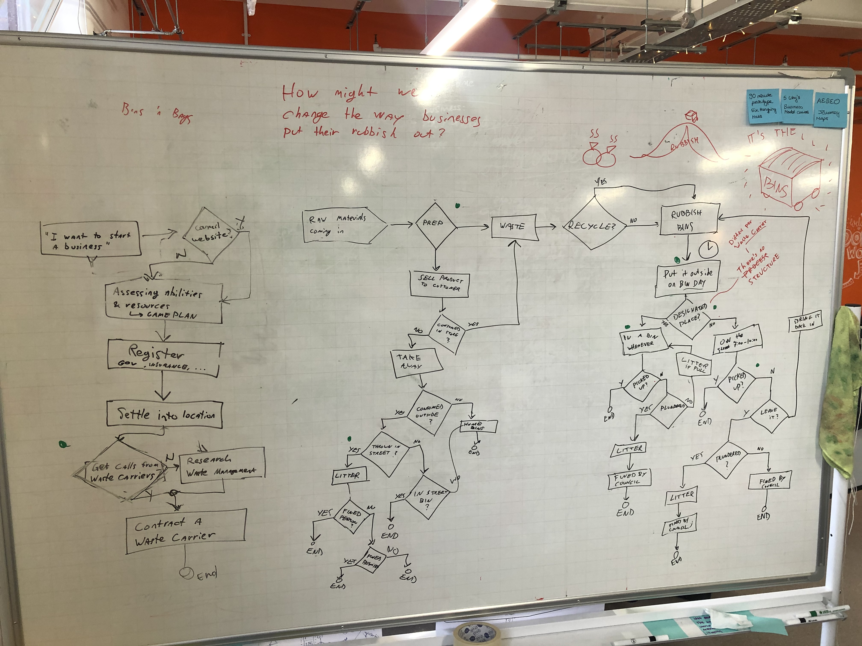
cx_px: 431
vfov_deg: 49.7
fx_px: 697
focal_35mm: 28
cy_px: 323
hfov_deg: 63.4
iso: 25
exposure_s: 1/33
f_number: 1.8
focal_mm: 4
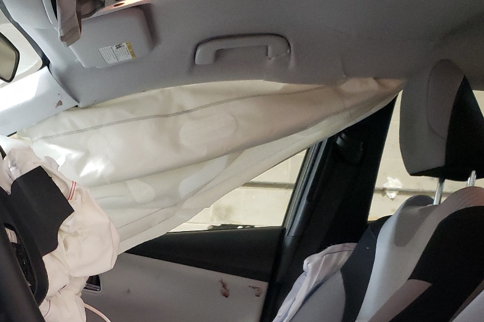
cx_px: 114
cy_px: 315
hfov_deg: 35.4
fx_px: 739
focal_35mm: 55
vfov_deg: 23.6
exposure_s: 1/40
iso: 316
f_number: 1.5
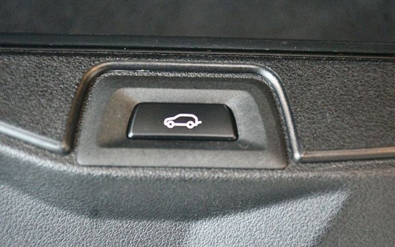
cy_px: 117
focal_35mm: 96
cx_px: 199
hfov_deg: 21.6
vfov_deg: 13.6
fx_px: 1033
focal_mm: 62
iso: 12800
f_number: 5
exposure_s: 1/40
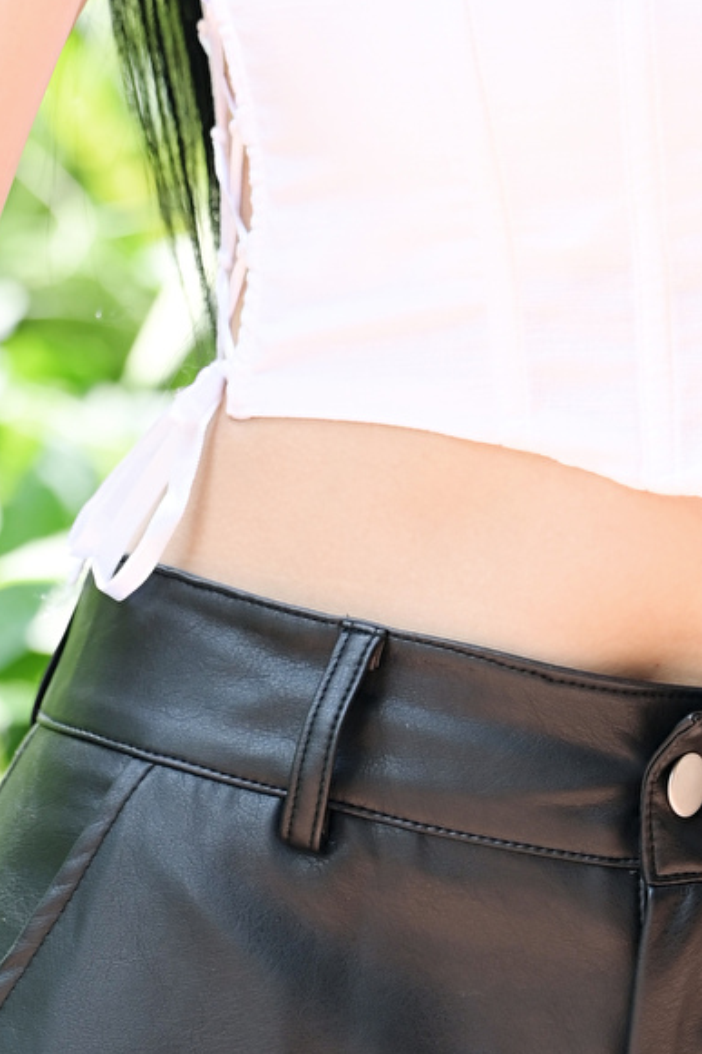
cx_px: 453
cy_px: -350
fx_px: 15423
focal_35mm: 527
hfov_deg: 2.6
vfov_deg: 3.9
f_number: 4
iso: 400
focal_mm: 170
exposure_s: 1/400
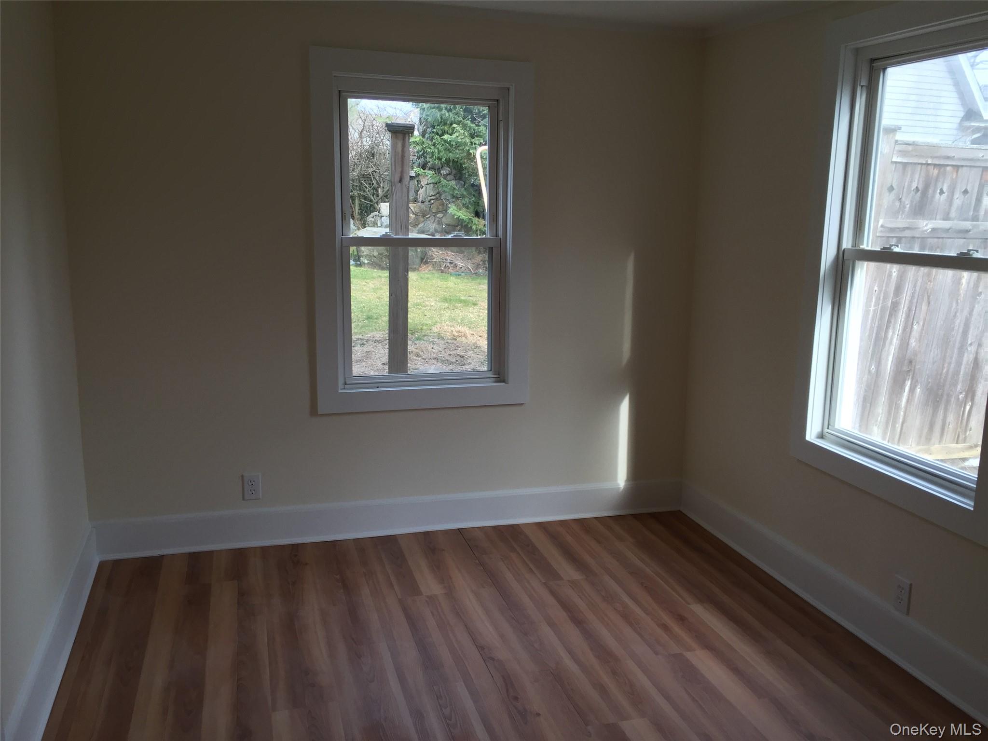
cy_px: 370
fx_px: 828
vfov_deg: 48.2
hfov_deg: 61.7
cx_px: 494
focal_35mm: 29
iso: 50
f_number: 2.2
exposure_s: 1/120
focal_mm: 4.15
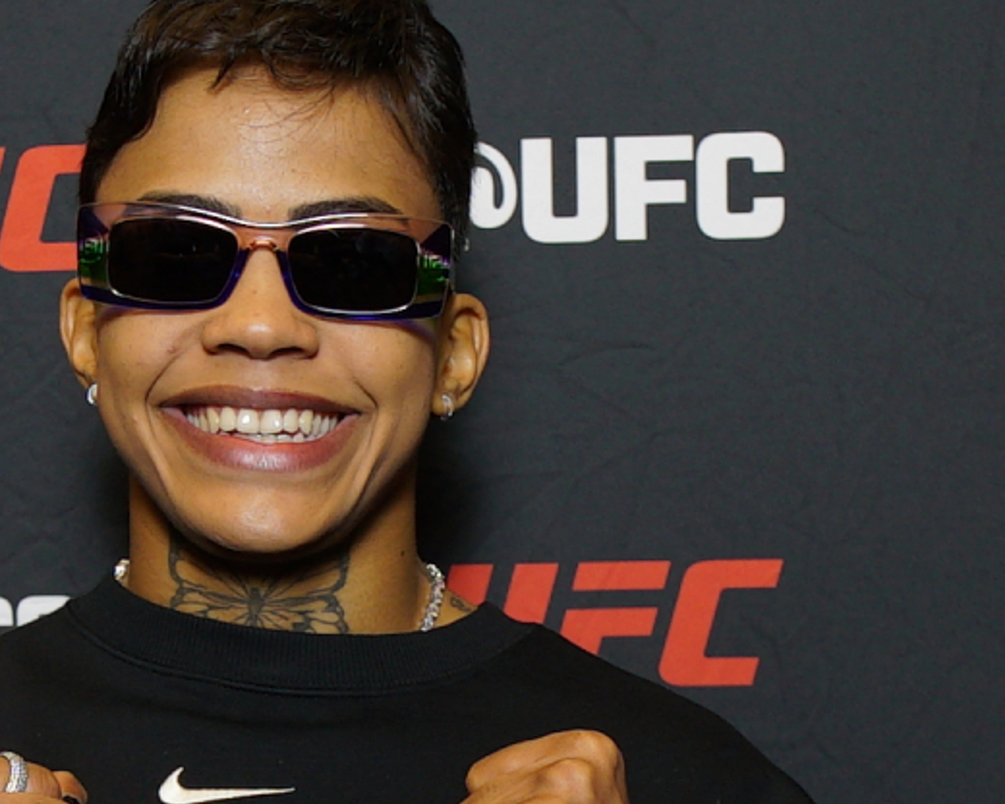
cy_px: 688
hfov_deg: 35.4
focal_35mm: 52
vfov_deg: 28.3
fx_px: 1547
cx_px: 284
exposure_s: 1/60
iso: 400
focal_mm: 16
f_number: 3.2
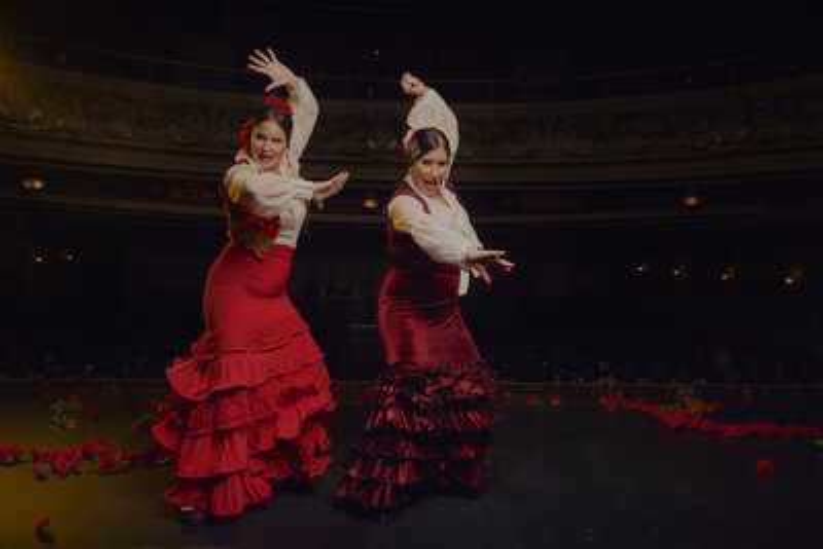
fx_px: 732
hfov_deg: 58.7
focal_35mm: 32
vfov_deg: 41.1
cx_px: 412
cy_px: 274
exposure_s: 1/250
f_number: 6.3
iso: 320
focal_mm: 32
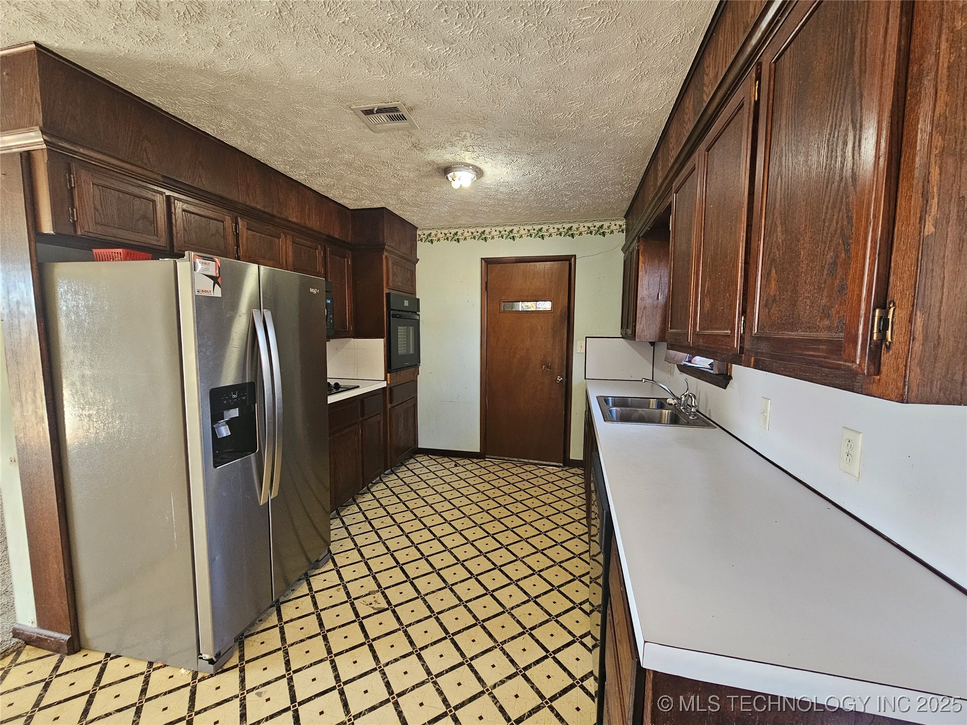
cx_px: 484
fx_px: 363
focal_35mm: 13
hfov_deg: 106.2
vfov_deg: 89.9
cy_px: 362
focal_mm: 2.2
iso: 320
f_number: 2.2
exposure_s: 1/60
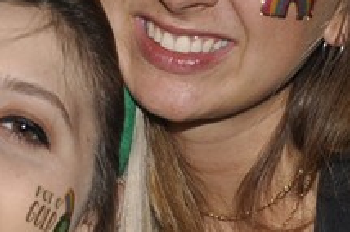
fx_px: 1430
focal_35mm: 147
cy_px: 190
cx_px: 110
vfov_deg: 9.3
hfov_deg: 13.9
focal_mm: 21
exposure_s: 1/60
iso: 400
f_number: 3.8
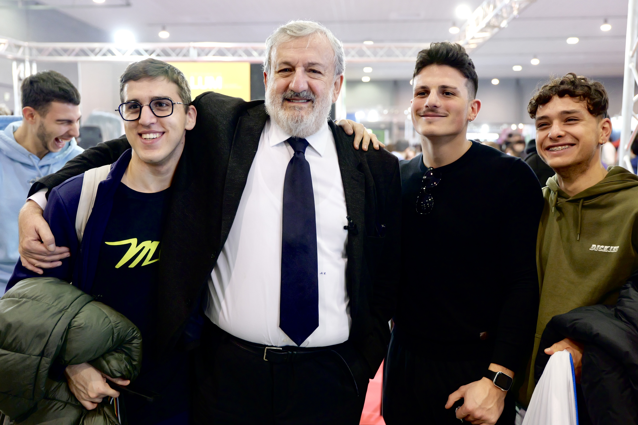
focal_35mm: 34
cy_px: 212
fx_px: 603
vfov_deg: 38.9
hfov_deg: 55.8
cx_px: 319
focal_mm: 34
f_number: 2.8
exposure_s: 1/125
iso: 5000
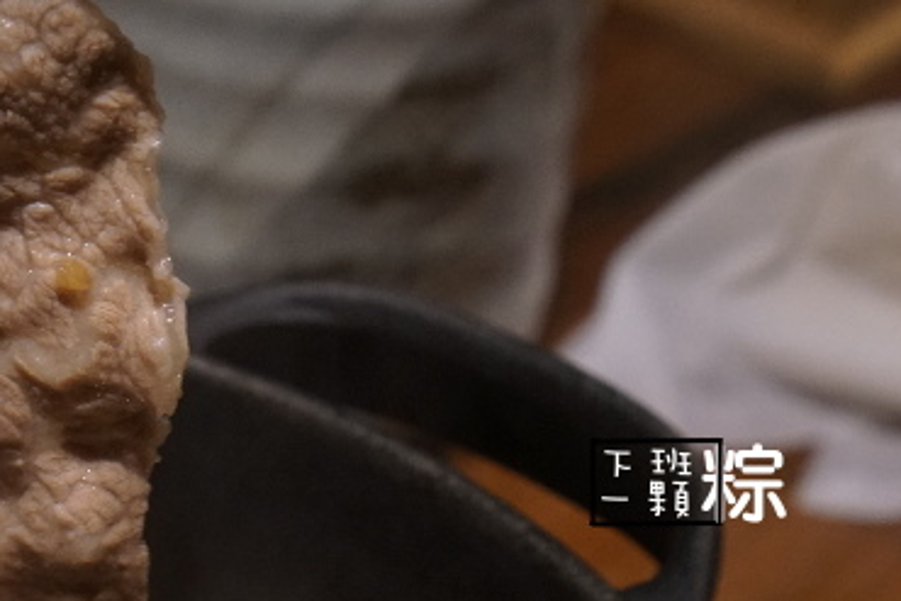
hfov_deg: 16.7
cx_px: -54
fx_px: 2983
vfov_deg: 11.4
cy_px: 533
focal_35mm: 119
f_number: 6.3
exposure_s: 1/40
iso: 1000
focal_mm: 35
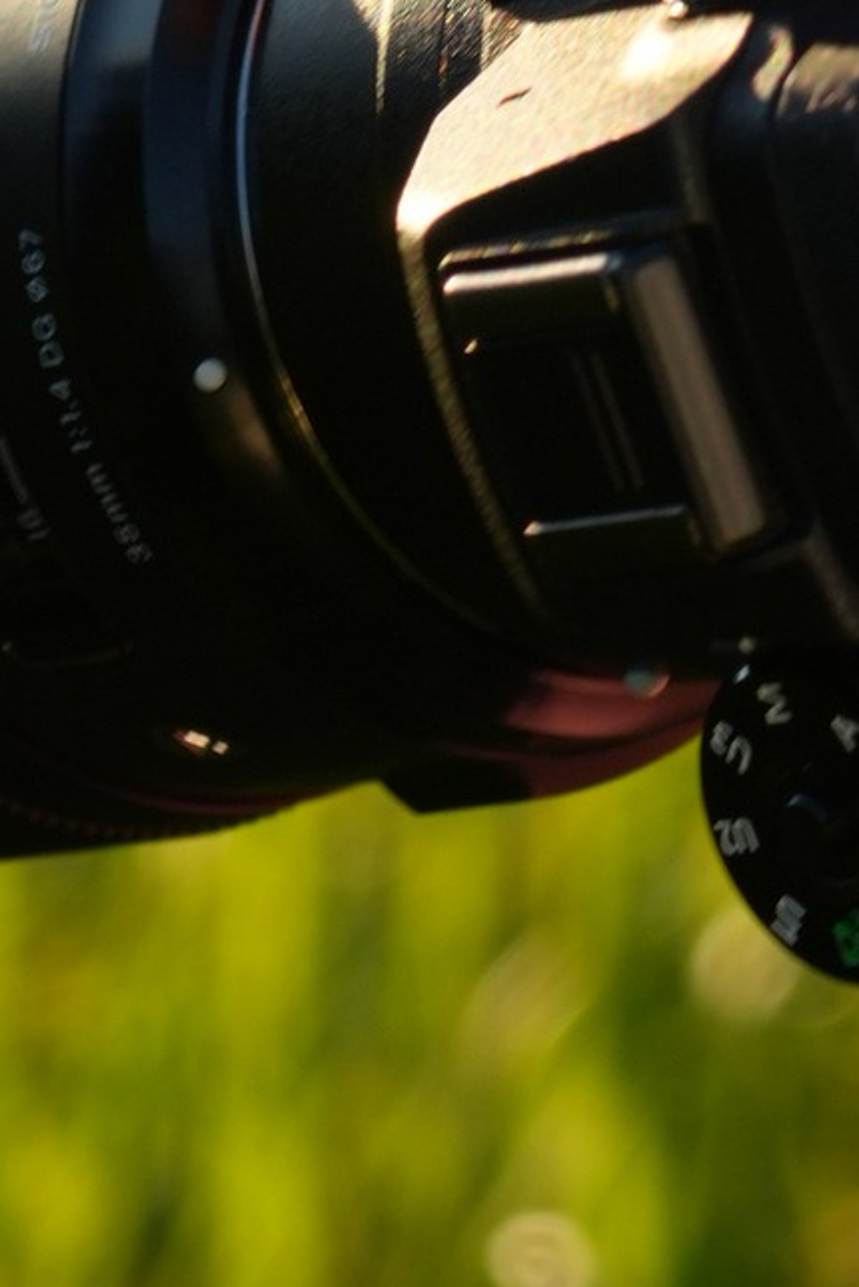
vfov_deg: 2.4
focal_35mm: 858
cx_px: 1037
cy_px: -841
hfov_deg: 1.6
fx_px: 30674
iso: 200
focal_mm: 144
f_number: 7.1
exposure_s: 1/250
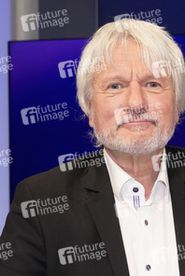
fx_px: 561
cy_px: 137
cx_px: 151
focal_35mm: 73
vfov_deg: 27.7
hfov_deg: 18.5
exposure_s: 1/125
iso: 2000
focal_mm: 48
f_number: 5.6
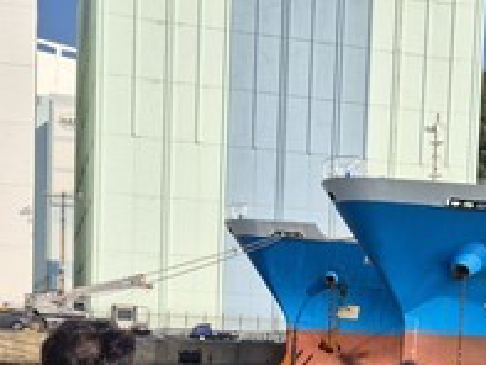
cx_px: 336
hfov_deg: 27.5
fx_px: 983
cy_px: 392
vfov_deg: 20.2
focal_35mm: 70
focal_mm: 5.4
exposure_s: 1/1992
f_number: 1.8
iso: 25
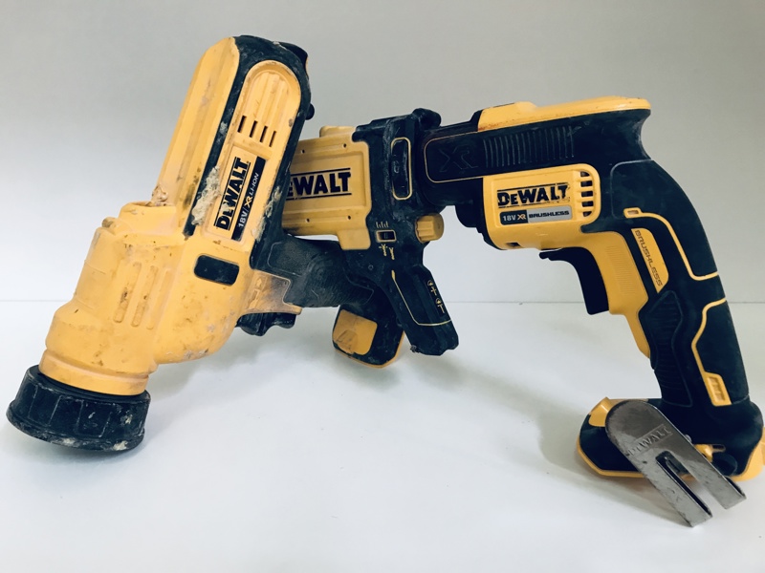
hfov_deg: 63.4
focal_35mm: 28
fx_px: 619
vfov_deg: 49.7
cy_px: 286
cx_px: 382
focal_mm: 3.99
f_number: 1.8
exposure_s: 1/17
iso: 50
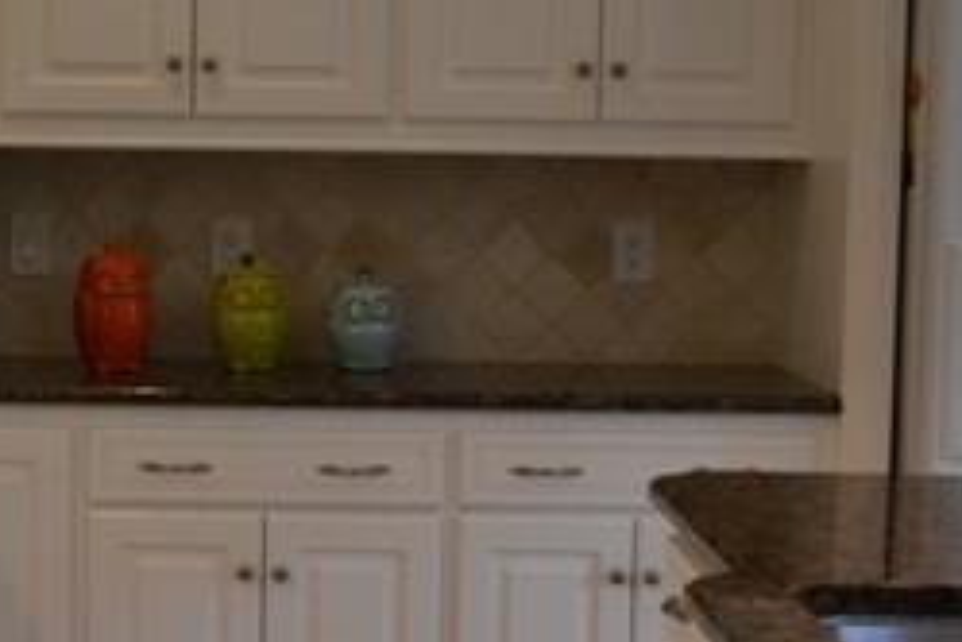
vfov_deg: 16.1
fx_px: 2271
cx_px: 228
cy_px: 389
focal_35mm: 85
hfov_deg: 23.6
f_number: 4
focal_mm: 22
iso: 450
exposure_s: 1/60
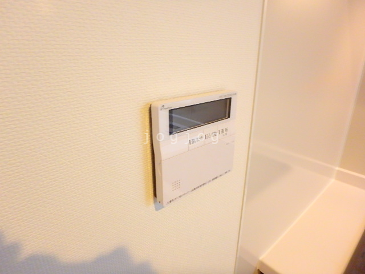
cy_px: 137
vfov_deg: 63.4
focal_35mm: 21
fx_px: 221
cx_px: 182
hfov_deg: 79.0
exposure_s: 1/30
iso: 500
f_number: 3.5
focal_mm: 3.7
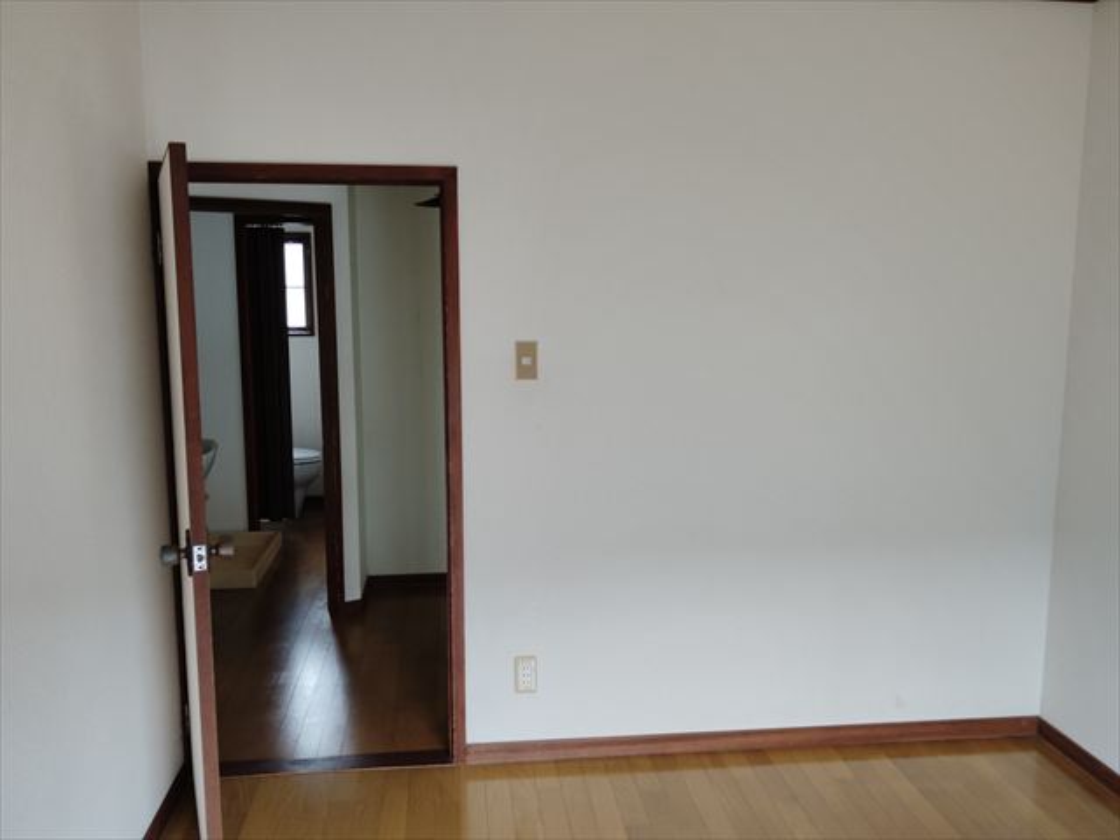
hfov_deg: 61.7
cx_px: 560
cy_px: 420
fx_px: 938
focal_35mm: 29
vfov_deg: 48.2
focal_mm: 4.25
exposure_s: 1/50
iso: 142
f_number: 1.8
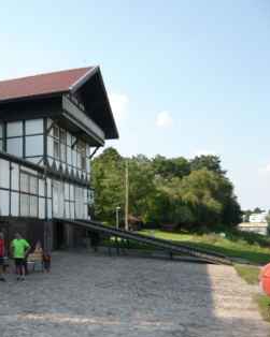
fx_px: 390
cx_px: 34
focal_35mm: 39
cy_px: 179
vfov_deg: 46.8
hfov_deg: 36.2
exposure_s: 1/800
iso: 100
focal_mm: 4.6
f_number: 2.8
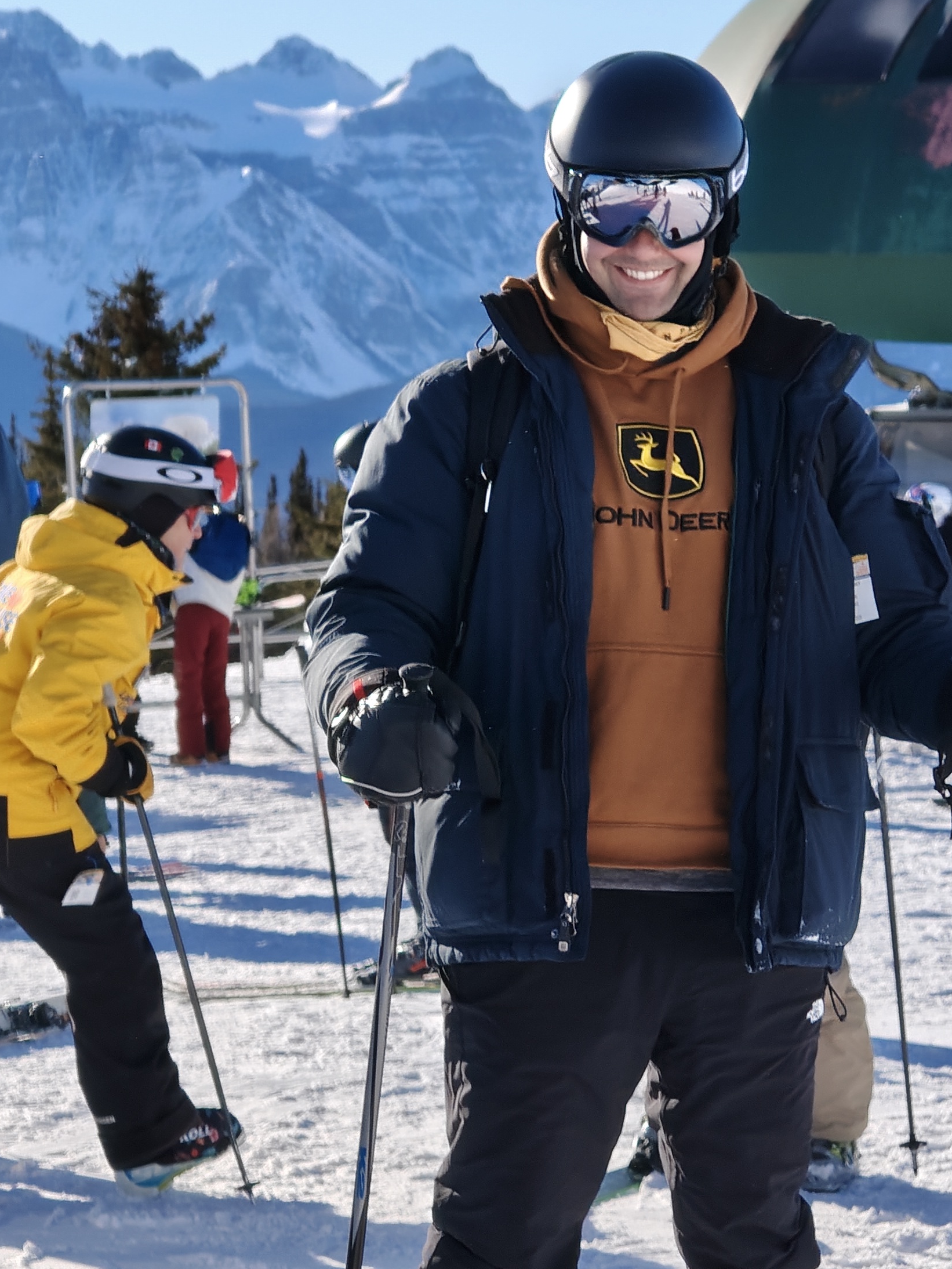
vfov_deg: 15.0
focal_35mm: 131
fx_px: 4803
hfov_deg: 11.3
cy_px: 573
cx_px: 611
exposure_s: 1/1101
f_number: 2.55
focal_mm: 13.3
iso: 266
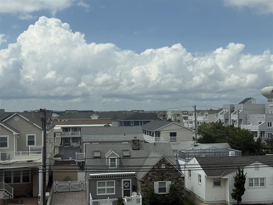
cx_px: 136
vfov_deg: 30.3
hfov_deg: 39.7
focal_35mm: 48
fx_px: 379
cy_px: 102
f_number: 1.78
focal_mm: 6.76
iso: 64
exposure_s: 1/7874
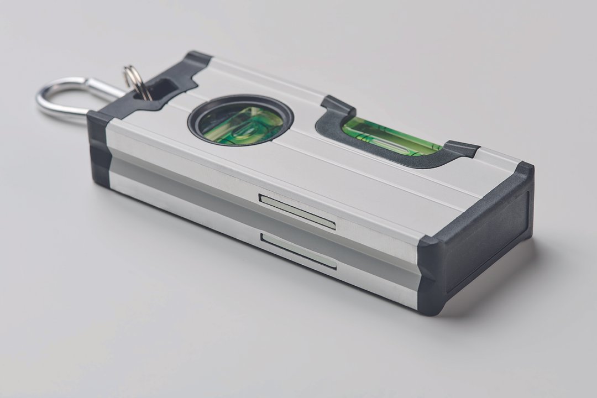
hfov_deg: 19.5
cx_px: 298
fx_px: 1741
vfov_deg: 13.0
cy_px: 199
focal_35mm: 105
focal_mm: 105
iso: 100
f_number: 18
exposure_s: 1/125
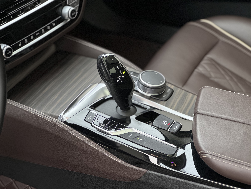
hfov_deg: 25.3
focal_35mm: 77
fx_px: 558
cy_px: 94
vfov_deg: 19.1
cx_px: 126
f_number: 2.8
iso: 125
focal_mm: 9
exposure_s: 1/50
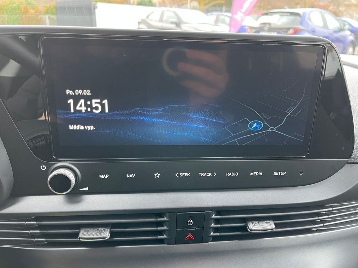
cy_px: 134
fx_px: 269
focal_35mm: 26
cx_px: 179
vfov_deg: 53.1
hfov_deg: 67.3
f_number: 1.6
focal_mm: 5.1
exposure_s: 1/60
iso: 200
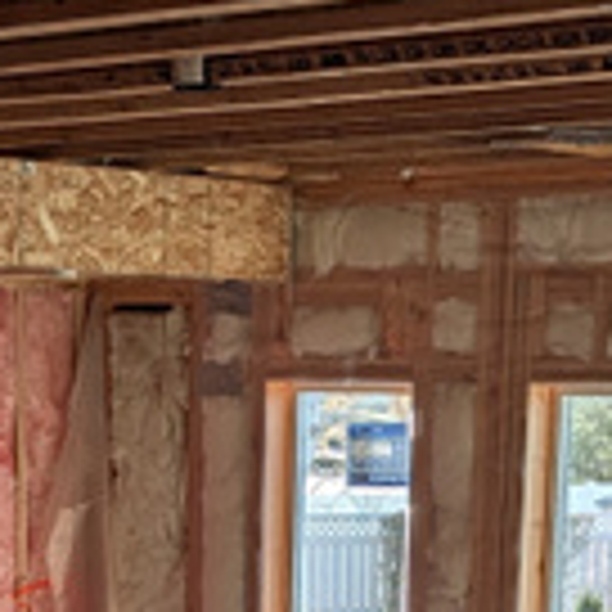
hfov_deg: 14.5
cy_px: 873
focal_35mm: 120
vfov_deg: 13.8
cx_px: 230
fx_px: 2400
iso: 48
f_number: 1.68
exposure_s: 1/235
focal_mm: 6.9
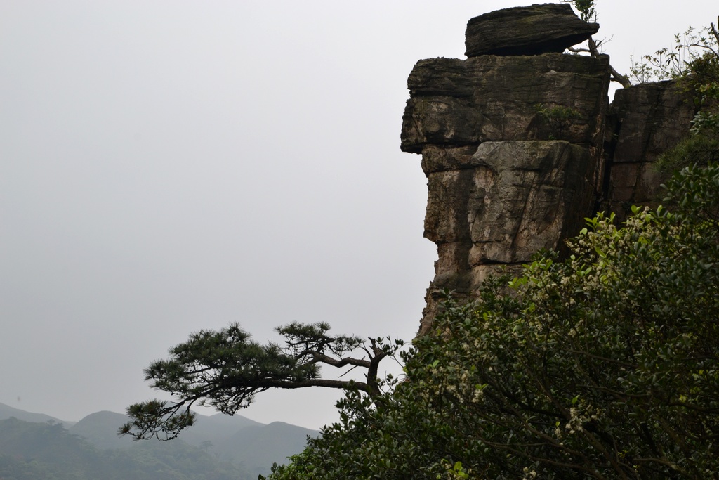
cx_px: 360
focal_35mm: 105
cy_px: 240
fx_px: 2097
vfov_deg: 13.0
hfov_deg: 19.5
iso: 400
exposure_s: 1/200
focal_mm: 70
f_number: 11
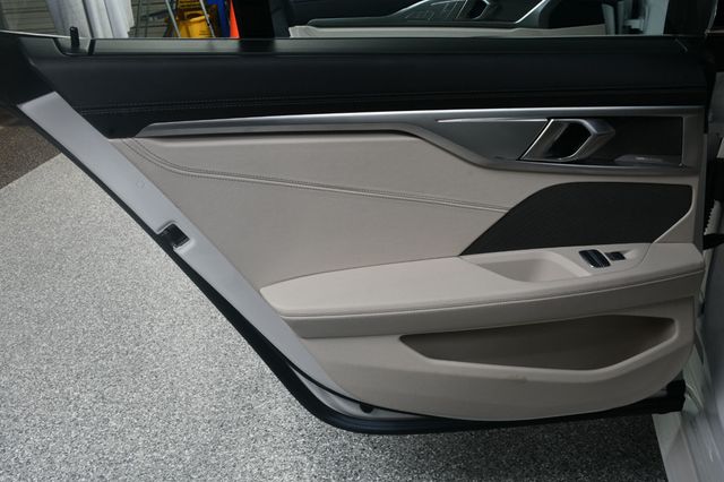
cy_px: 241
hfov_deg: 53.2
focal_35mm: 36
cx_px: 362
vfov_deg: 36.8
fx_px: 724
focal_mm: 24
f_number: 14
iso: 100
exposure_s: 1/160
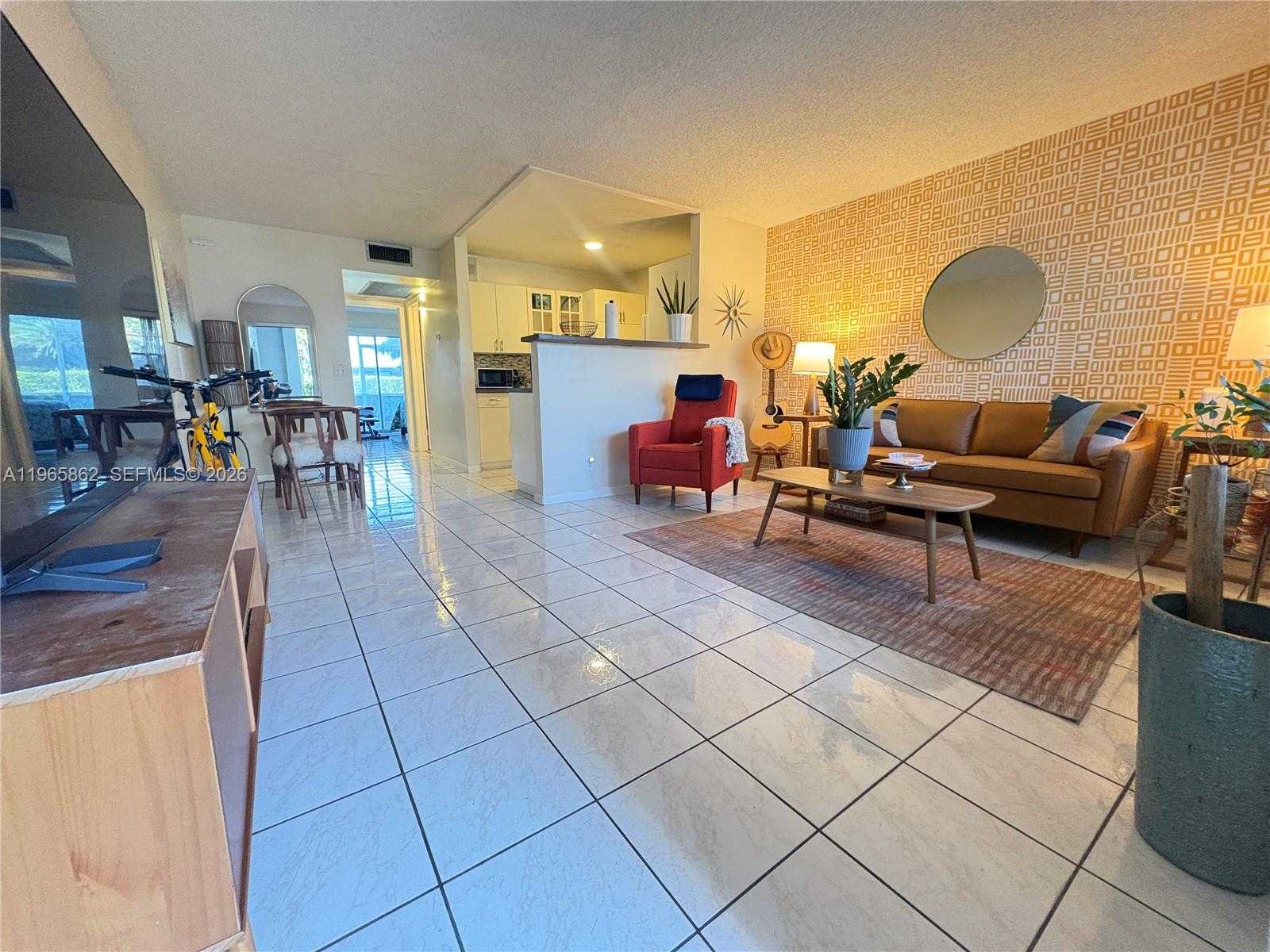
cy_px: 476
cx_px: 635
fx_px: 514
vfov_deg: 85.7
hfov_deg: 102.1
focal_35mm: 14
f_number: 2.2
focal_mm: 2.22
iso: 500
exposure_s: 1/60
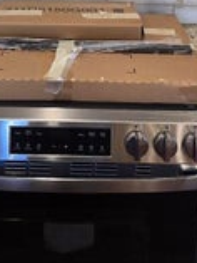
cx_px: 83
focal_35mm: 53
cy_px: -70
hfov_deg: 27.5
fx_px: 402
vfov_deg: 29.7
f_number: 2.2
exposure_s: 1/60
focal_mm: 2.2
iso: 80
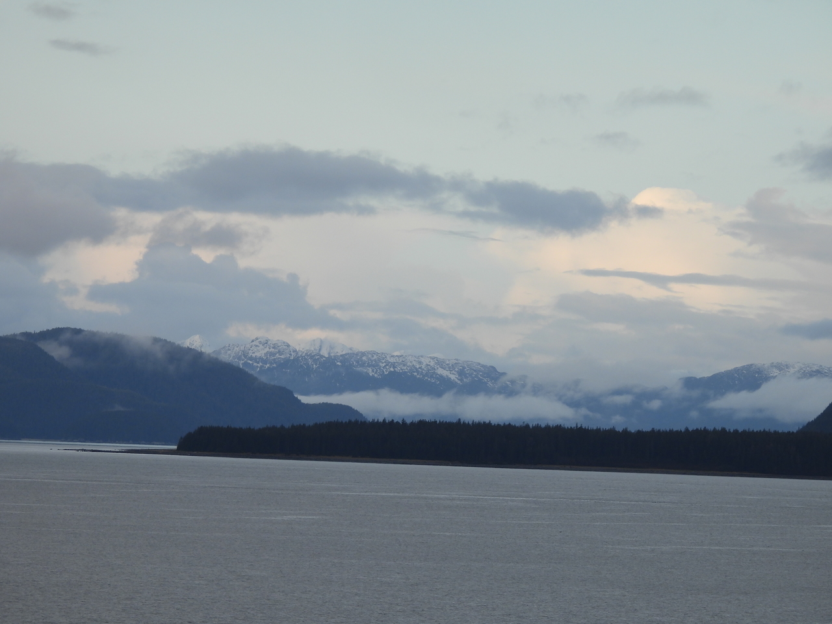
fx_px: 5768
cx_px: 416
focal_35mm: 240
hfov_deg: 8.2
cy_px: 312
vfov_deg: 6.2
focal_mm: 42.8
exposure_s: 1/320
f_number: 4.5
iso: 100
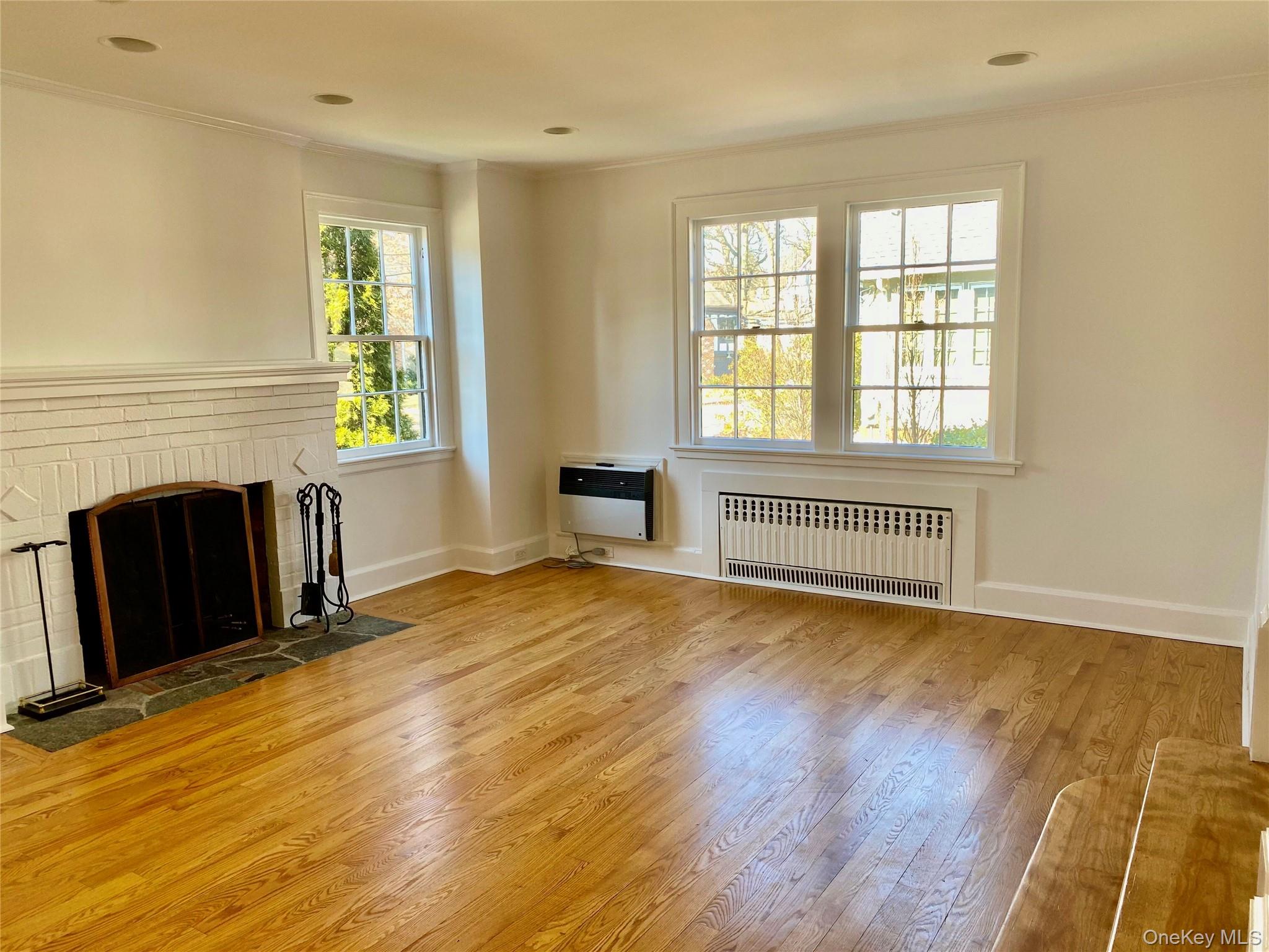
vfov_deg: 53.1
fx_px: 953
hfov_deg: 67.3
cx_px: 634
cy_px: 476
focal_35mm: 26
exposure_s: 1/122
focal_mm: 4.25
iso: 50
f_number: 1.8
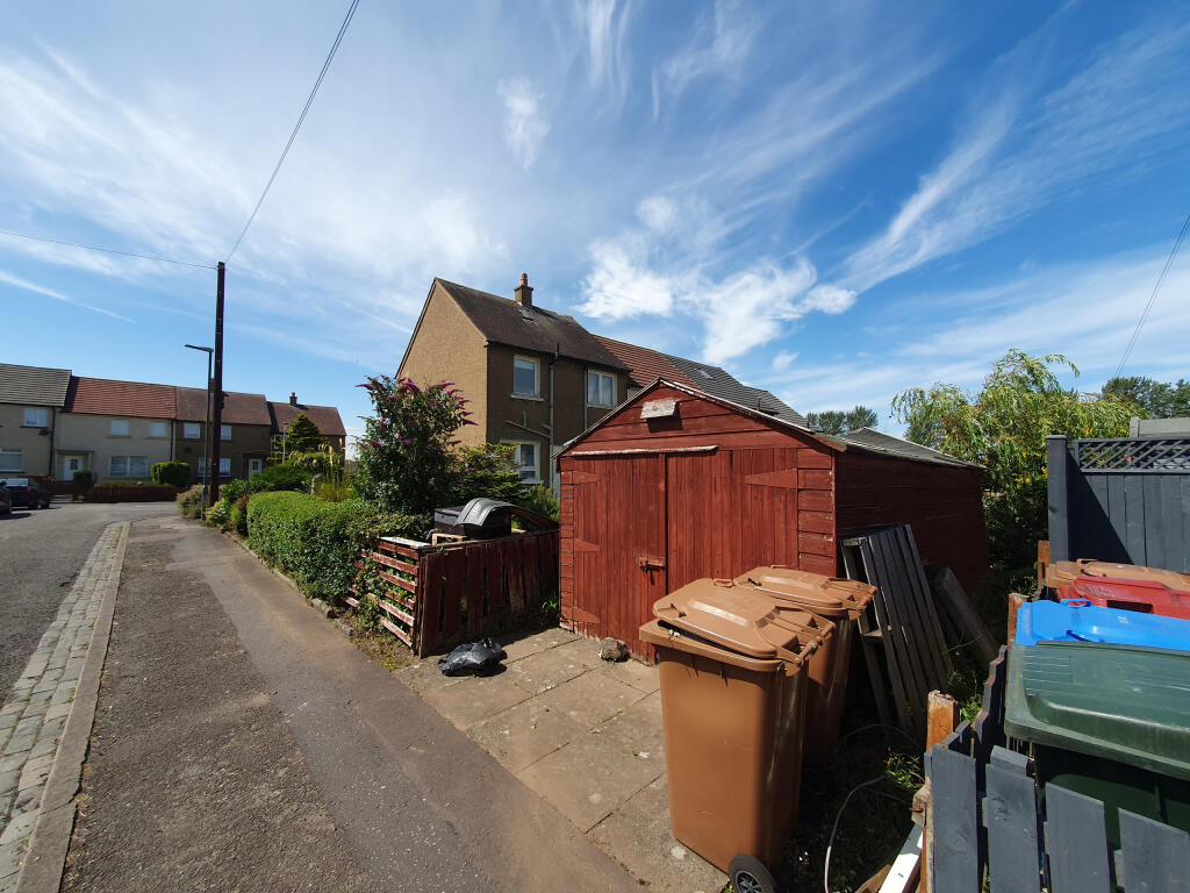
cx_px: 595
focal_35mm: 13
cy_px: 446
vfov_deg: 89.9
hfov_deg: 106.2
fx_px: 447
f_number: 2.2
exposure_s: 1/916
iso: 50
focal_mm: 1.8
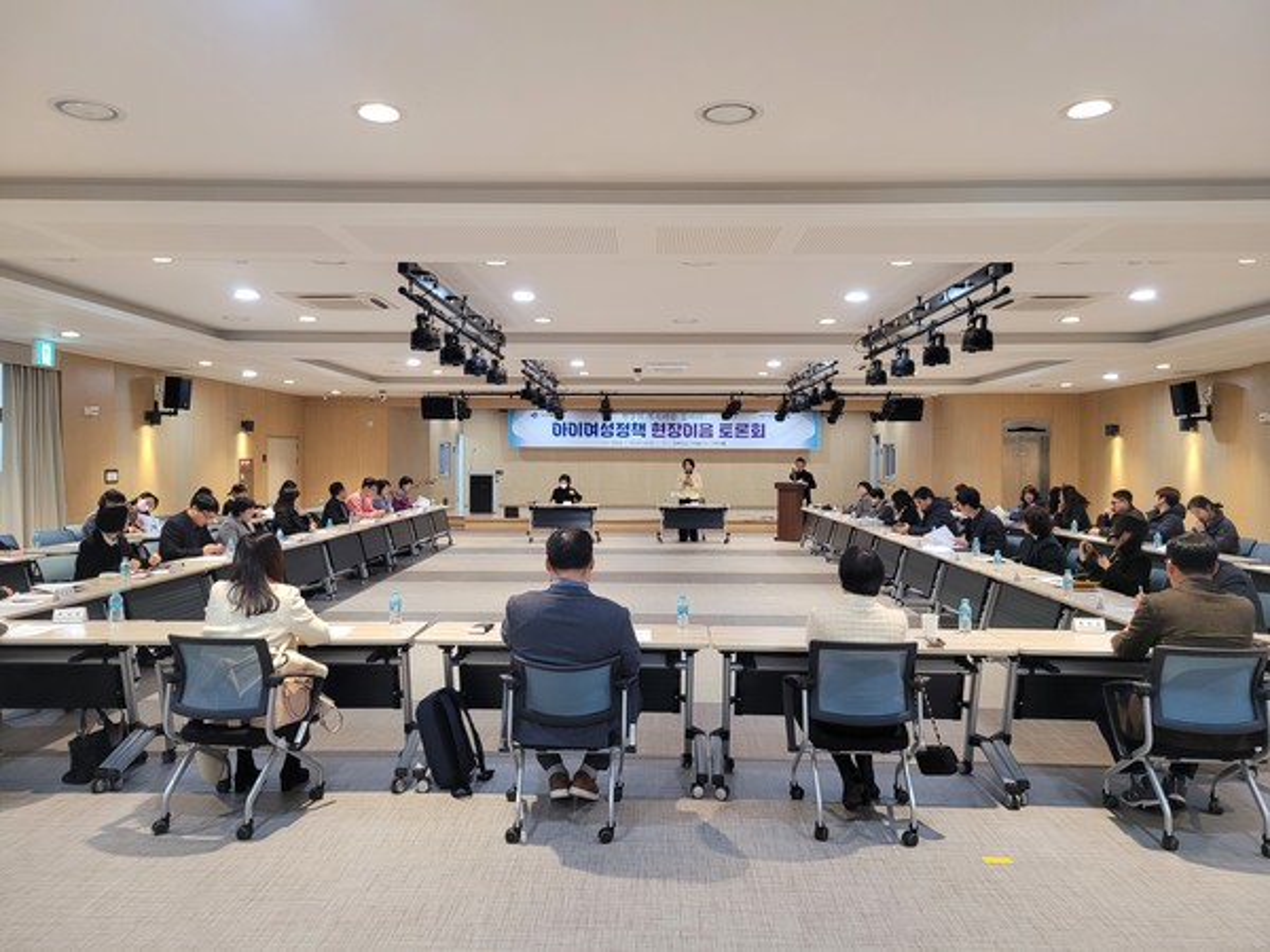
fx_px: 954
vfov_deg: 53.1
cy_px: 476
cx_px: 635
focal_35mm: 26
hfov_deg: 67.3
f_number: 1.8
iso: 250
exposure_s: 1/120
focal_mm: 5.4
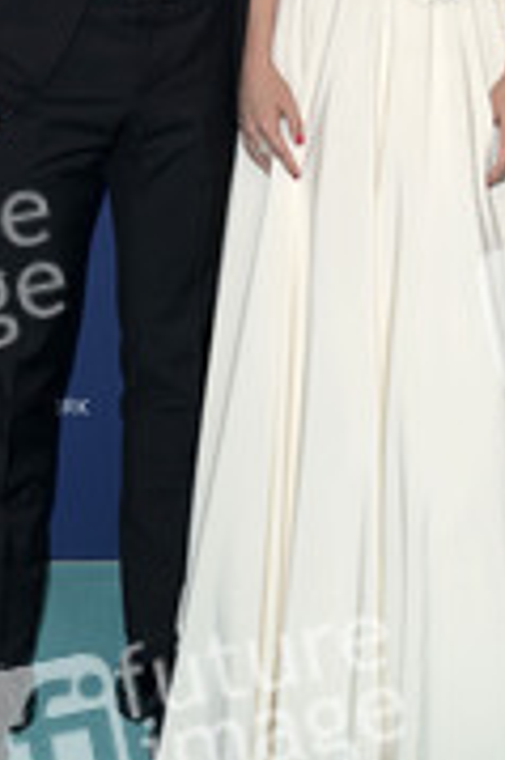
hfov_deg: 11.8
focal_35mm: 116
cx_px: 310
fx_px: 2445
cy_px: 81
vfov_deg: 17.4
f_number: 6.3
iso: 640
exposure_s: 1/250
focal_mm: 52
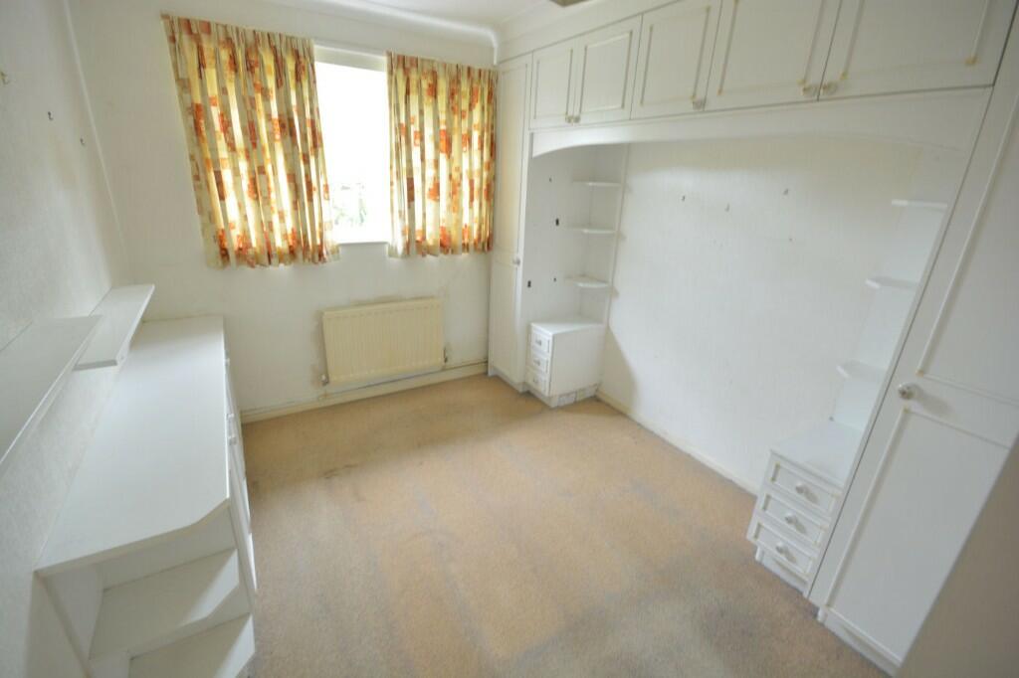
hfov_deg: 100.4
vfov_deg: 77.3
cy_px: 339
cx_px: 510
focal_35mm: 15
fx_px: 424
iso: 400
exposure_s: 1/1.6
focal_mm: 10
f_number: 8
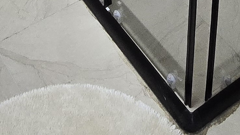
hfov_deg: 27.5
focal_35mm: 77
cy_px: -219
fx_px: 490
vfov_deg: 11.8
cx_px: 130
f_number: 2.2
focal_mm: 2.2
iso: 500
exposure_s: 1/100
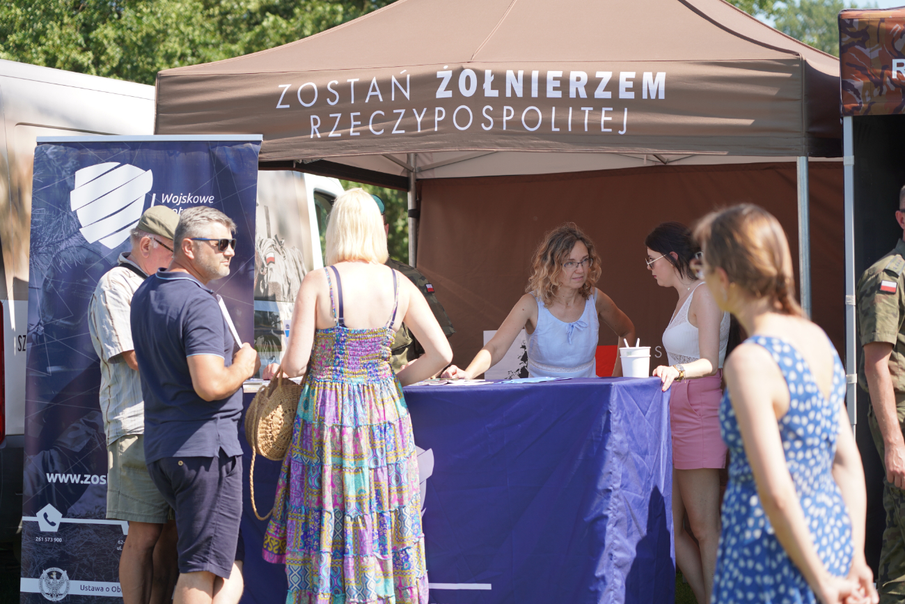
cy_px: 302
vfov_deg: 13.6
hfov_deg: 20.2
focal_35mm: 101
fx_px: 2539
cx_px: 452
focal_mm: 101
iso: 100
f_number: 4.5
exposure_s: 1/320
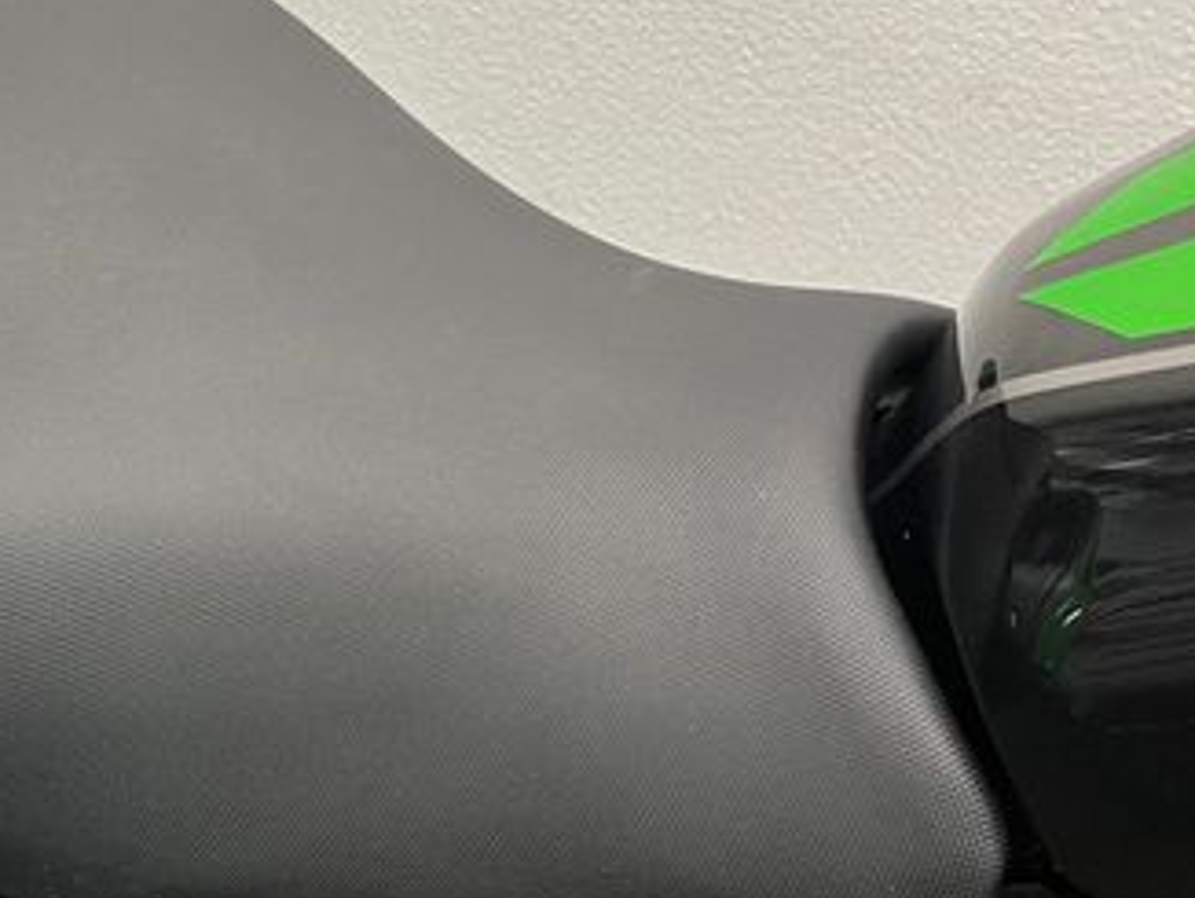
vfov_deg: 28.5
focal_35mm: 51
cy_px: 363
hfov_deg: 36.1
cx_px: 220
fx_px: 1762
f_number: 1.6
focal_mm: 5.1
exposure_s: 1/50
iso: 160
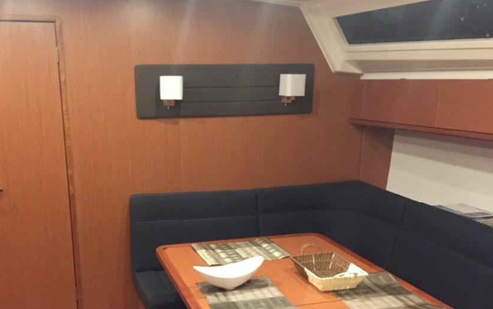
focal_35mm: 38
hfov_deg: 51.3
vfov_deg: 33.1
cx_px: 202
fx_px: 511
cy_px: 222
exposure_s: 1/17
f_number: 2.2
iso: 320
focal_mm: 4.15
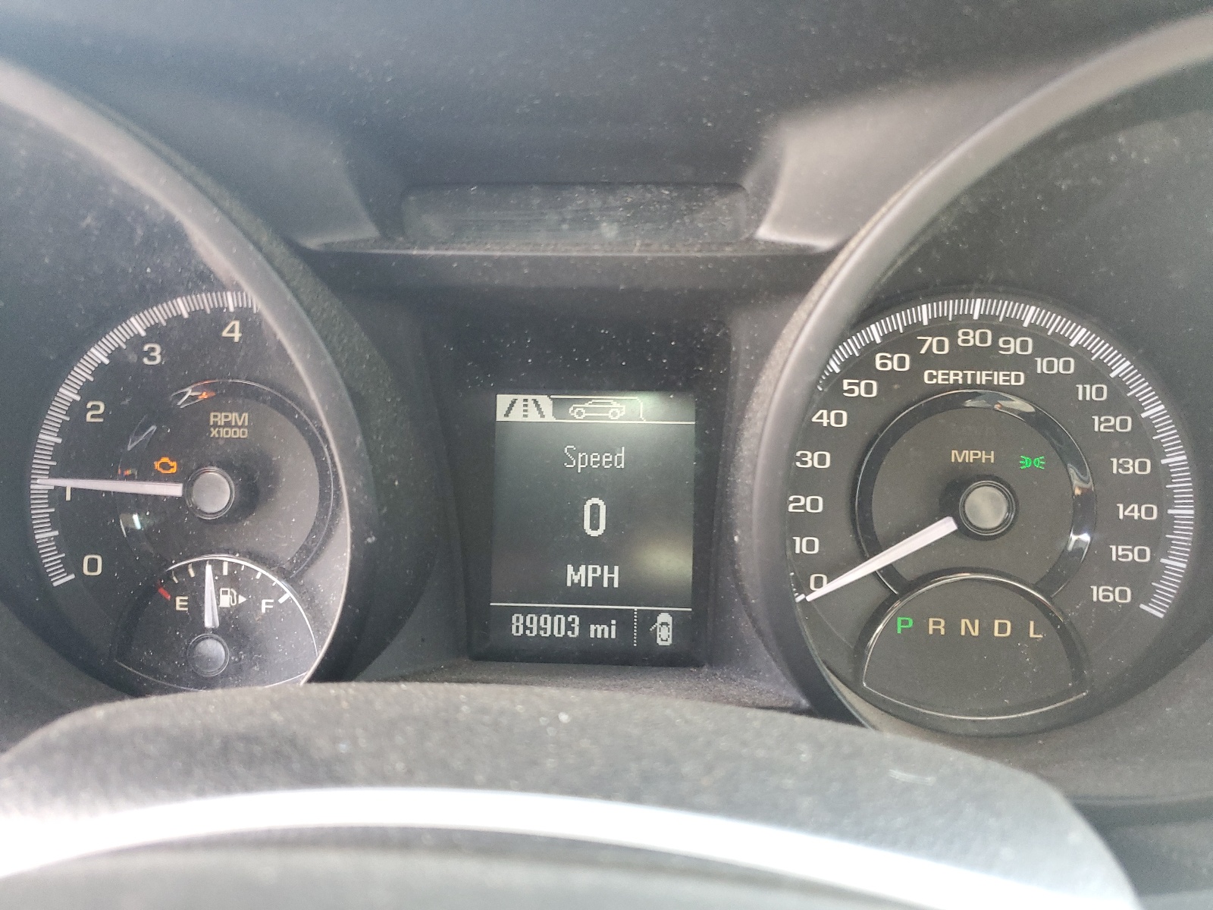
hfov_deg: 67.3
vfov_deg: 53.1
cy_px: 455
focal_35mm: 26
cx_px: 606
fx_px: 911
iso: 174
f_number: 1.5
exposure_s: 1/60.2
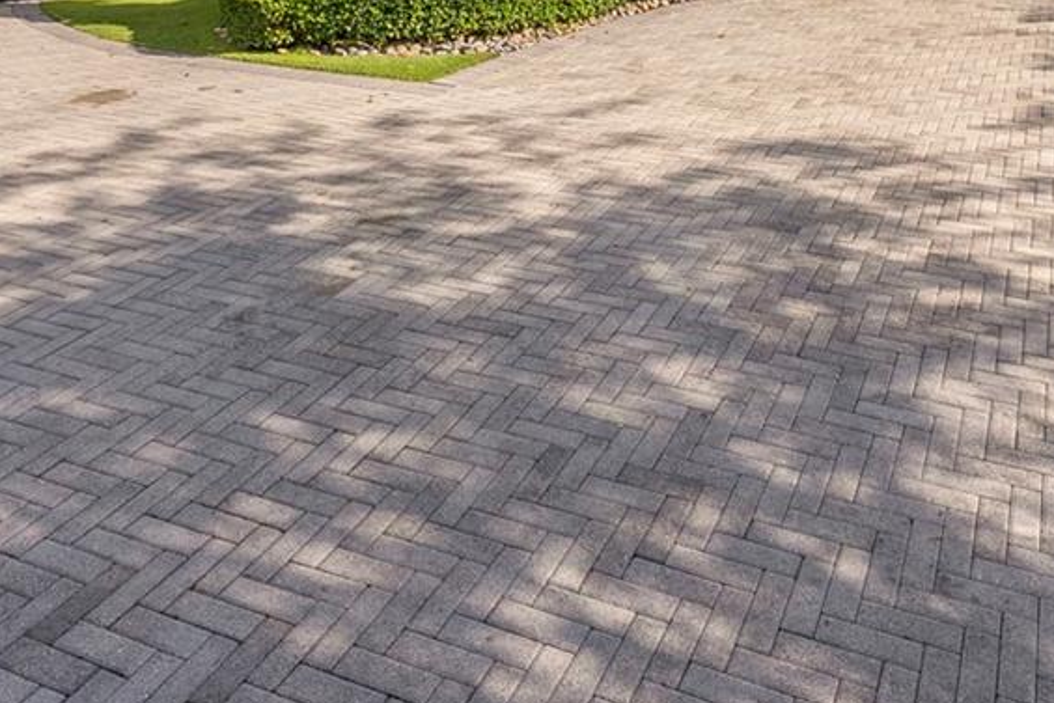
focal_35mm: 34
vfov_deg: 31.6
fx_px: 996
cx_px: 713
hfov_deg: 54.5
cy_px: -170
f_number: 8
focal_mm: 12
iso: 200
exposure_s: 1/400
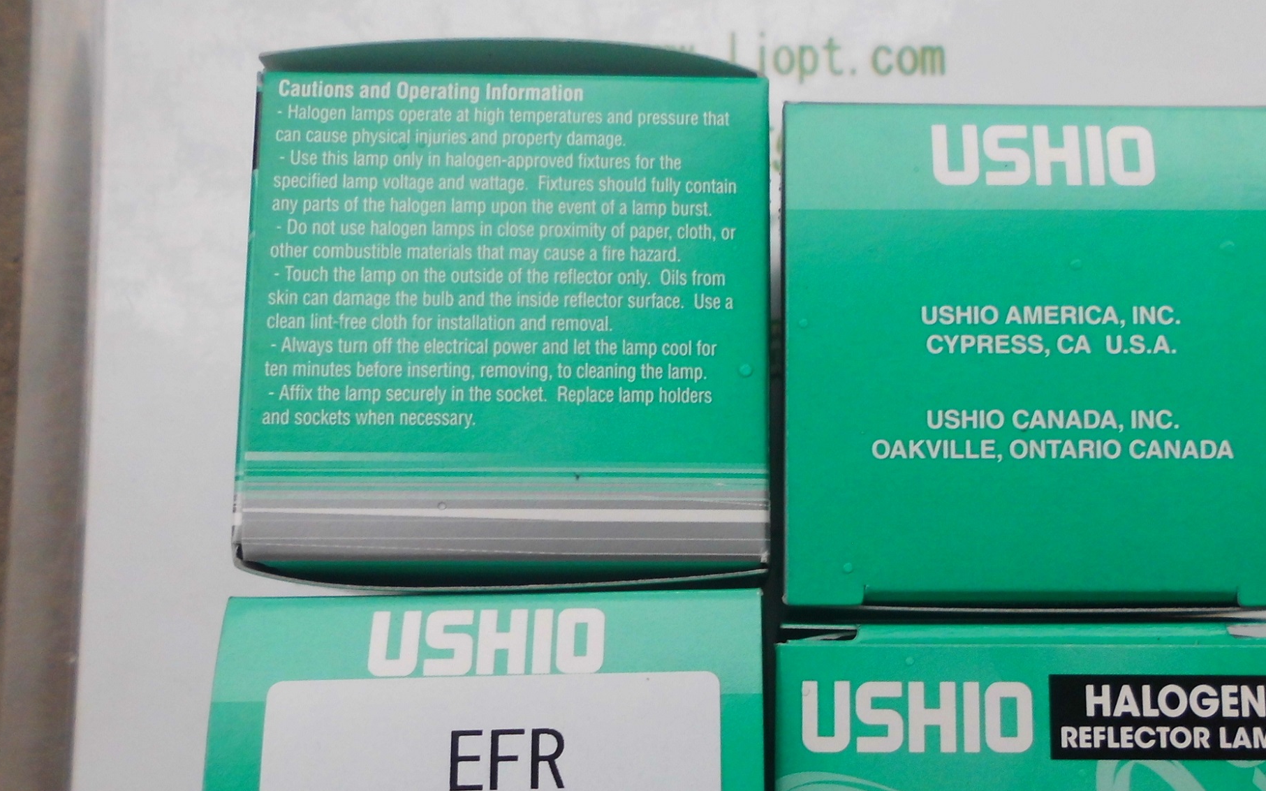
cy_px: 520
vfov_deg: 33.3
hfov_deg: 50.9
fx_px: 1311
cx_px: 802
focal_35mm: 38
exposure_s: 1/145
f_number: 3.2
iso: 100
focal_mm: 4.6
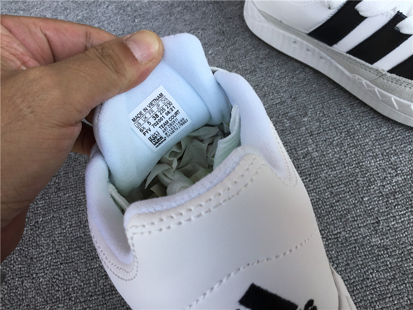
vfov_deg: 45.4
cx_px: 206
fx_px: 370
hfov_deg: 58.4
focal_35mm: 31
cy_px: 155
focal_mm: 3.3
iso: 25
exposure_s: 1/433
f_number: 2.4
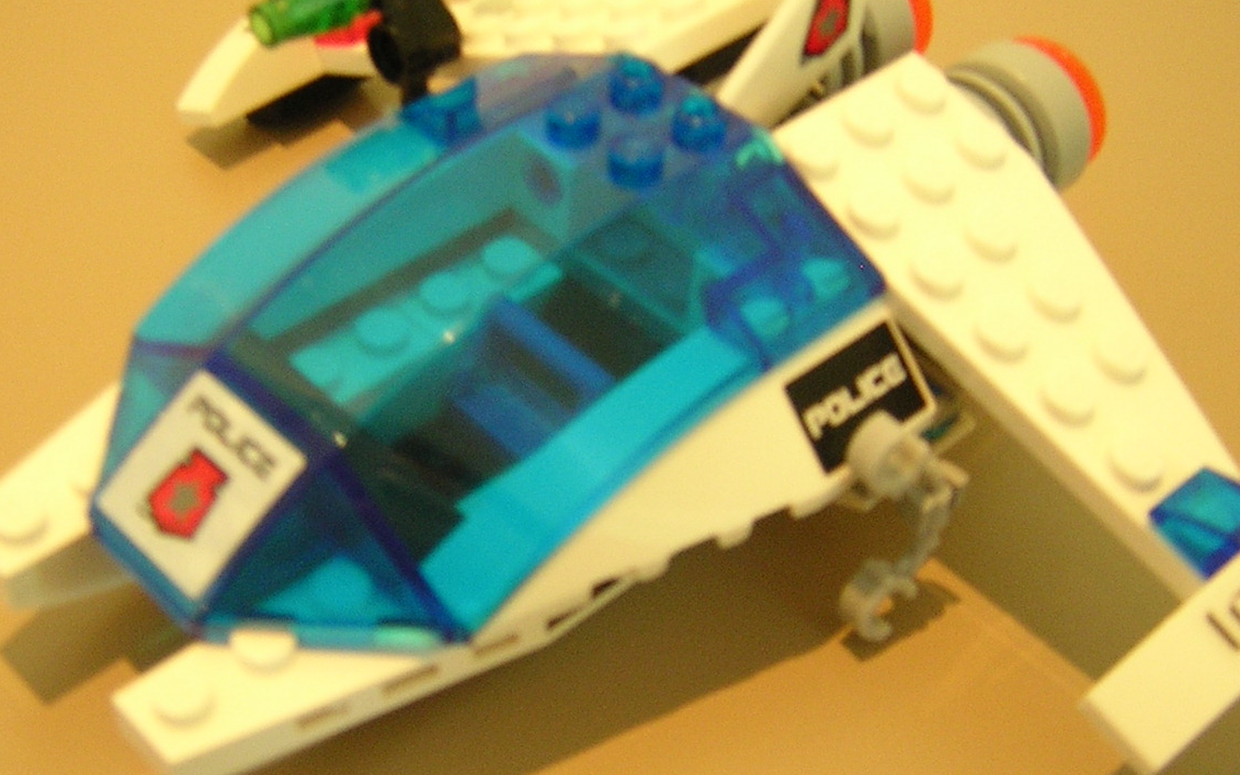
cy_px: 353
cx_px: 581
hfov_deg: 37.5
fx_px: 1825
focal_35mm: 54
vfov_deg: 24.0
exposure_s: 1/3.7
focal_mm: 4.7
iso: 248
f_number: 2.6
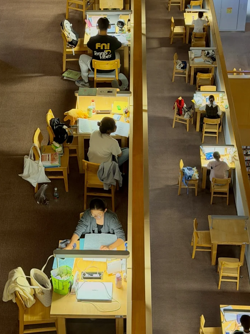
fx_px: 723
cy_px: 82
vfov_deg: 25.7
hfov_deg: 19.6
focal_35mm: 75
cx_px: 118
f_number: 1.78
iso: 500
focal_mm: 6.76
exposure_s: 1/33
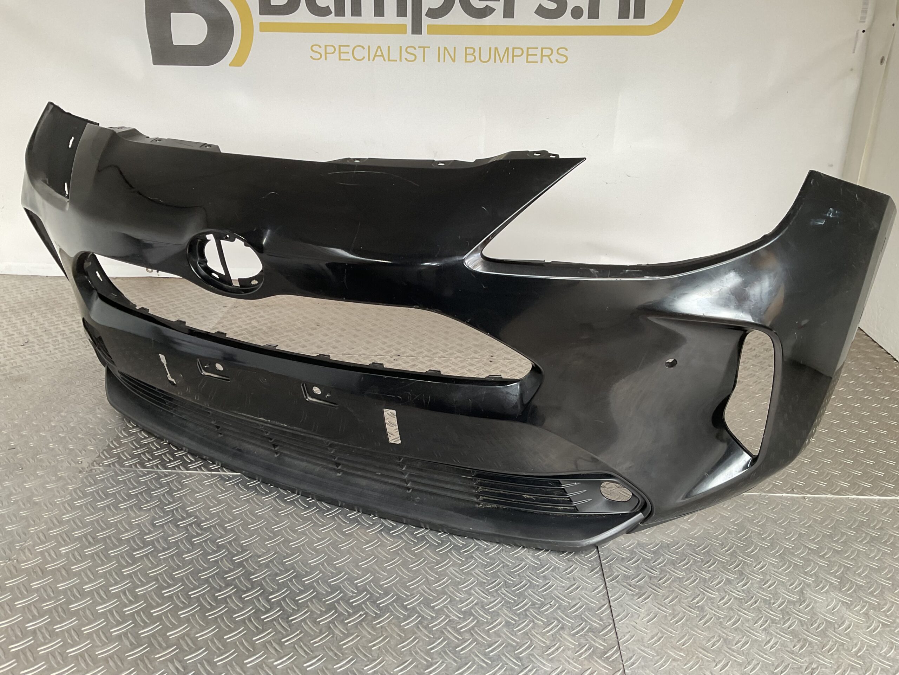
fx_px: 753
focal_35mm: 29
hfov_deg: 61.7
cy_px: 338
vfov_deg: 48.2
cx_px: 450
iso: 40
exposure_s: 1/60
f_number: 1.8
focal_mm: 3
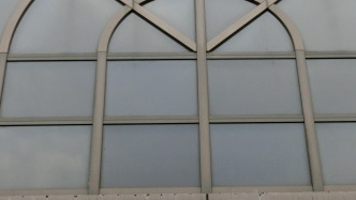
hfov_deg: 25.9
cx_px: 198
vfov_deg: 14.3
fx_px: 774
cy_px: 246
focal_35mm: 82
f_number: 4.1
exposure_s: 1/125
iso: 250
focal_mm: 6.9
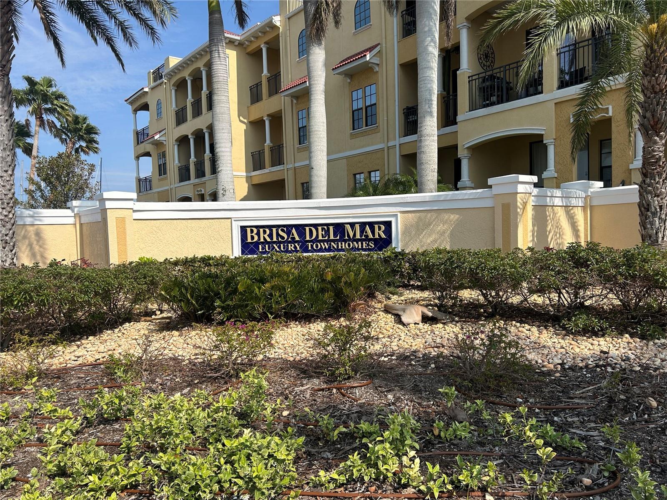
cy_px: 250
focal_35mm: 26
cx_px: 334
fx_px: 501
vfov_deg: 53.1
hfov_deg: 67.3
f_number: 1.5
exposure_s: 1/4444
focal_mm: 5.7
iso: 50
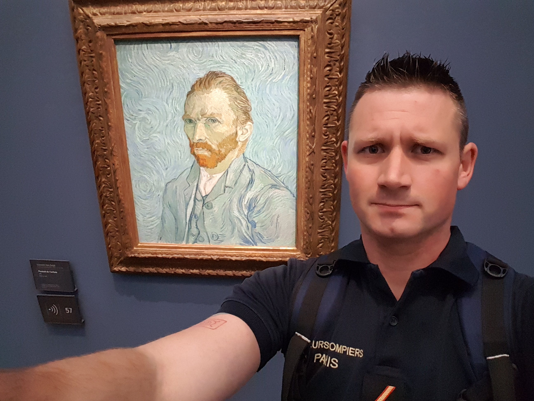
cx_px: 267
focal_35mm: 21
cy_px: 200
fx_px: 324
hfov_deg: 79.0
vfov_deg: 63.4
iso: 500
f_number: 1.7
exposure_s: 1/13
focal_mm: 2.1
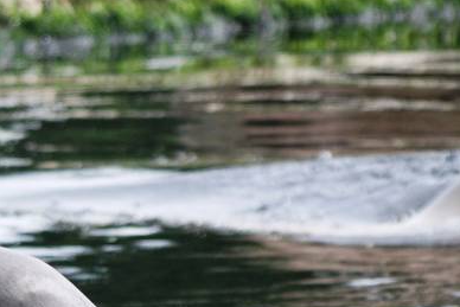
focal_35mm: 929
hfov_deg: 2.2
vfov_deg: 1.5
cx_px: -173
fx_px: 11874
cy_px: 234
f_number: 4.5
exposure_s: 1/640
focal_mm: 150
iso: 200
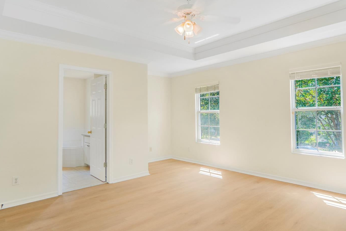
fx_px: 202
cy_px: 108
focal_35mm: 21
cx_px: 192
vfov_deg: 59.4
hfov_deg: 80.9
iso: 100
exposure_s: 1/80
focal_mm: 12
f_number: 3.2
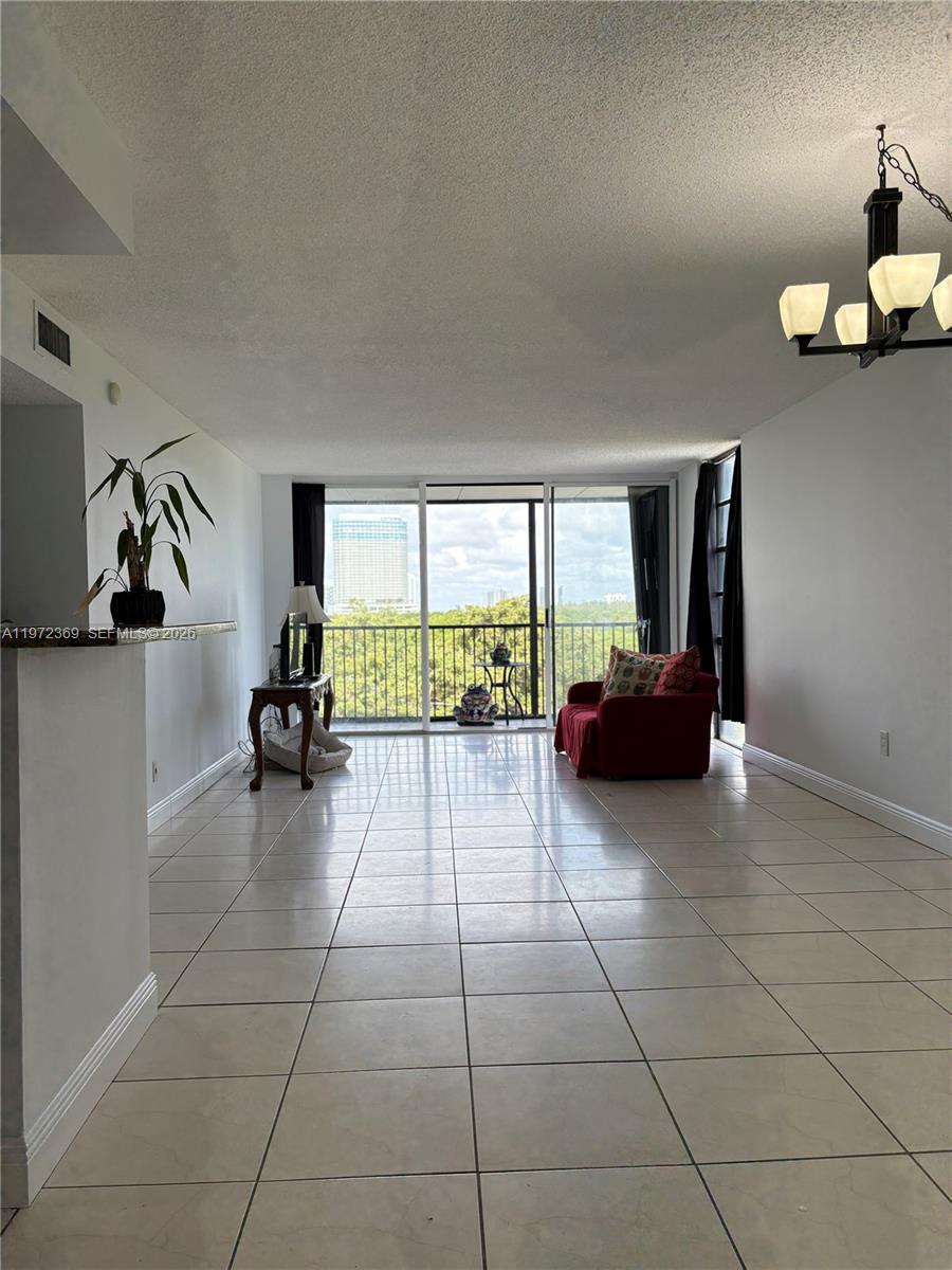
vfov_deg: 67.3
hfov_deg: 53.1
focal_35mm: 26
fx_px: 953
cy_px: 635
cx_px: 476
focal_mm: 5.96
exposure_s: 1/444
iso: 64
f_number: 1.6
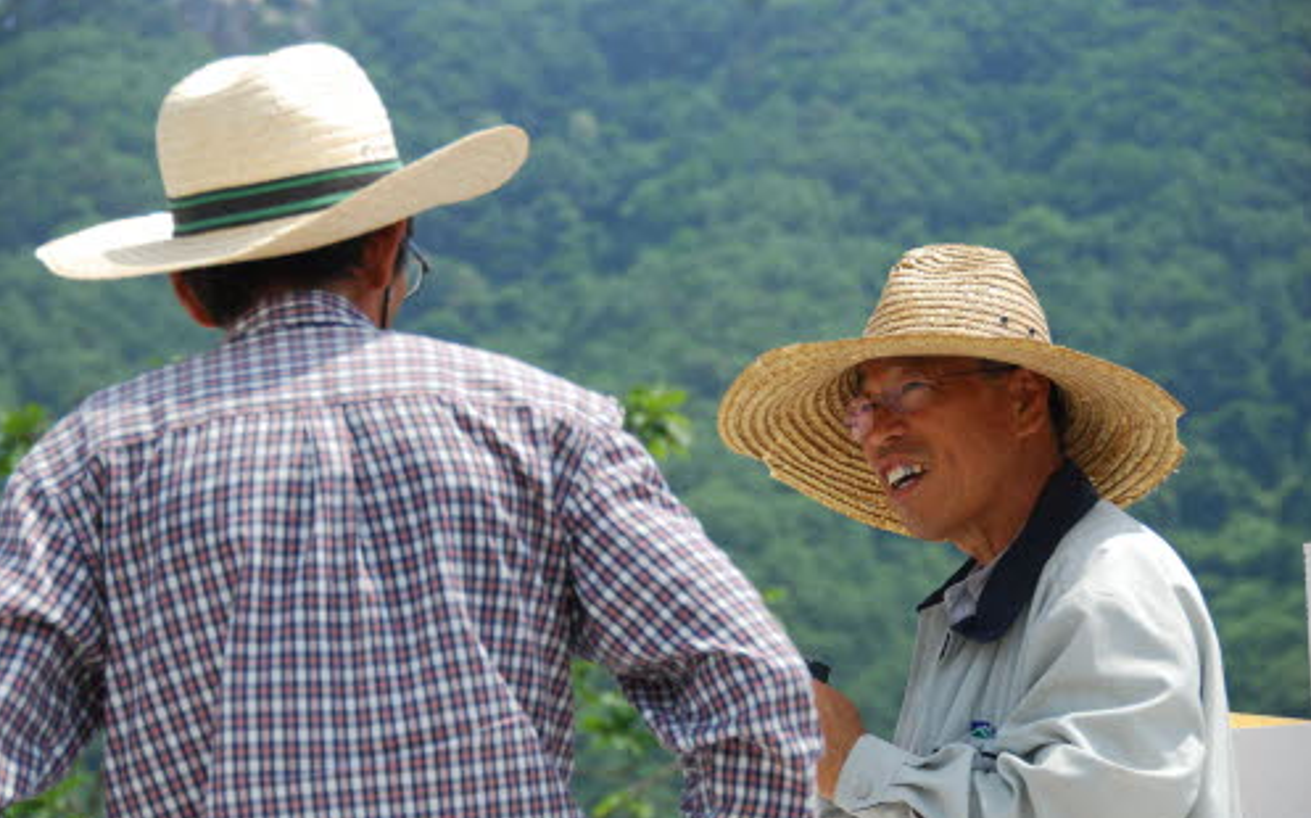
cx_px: 654
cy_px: 430
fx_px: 4125
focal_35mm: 116
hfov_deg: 18.1
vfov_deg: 11.3
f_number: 5.6
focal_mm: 75
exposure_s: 1/500
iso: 180
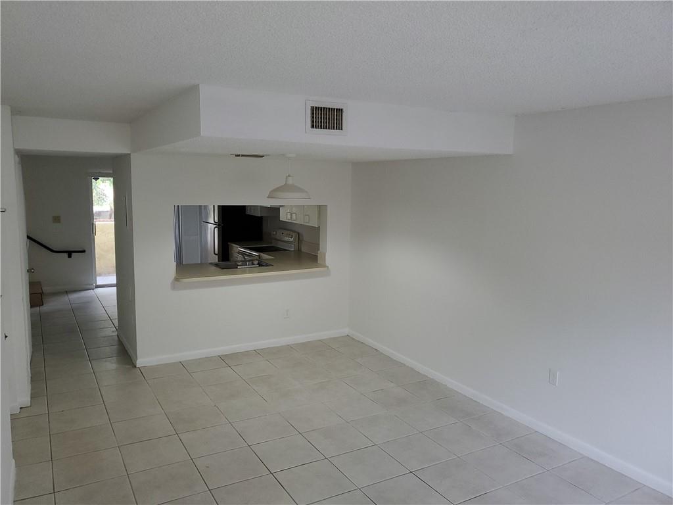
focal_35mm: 26
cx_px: 336
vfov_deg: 53.1
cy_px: 252
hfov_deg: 67.3
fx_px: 505
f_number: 1.5
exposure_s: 1/40
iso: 100
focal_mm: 4.3
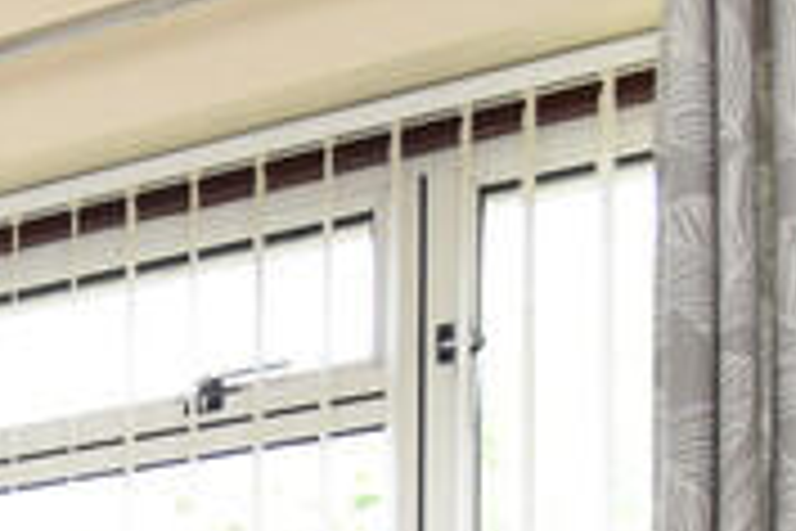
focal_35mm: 87
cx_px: -616
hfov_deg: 18.5
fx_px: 1924
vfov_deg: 13.8
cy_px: 988
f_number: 5
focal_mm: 10
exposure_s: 1/200
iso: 360
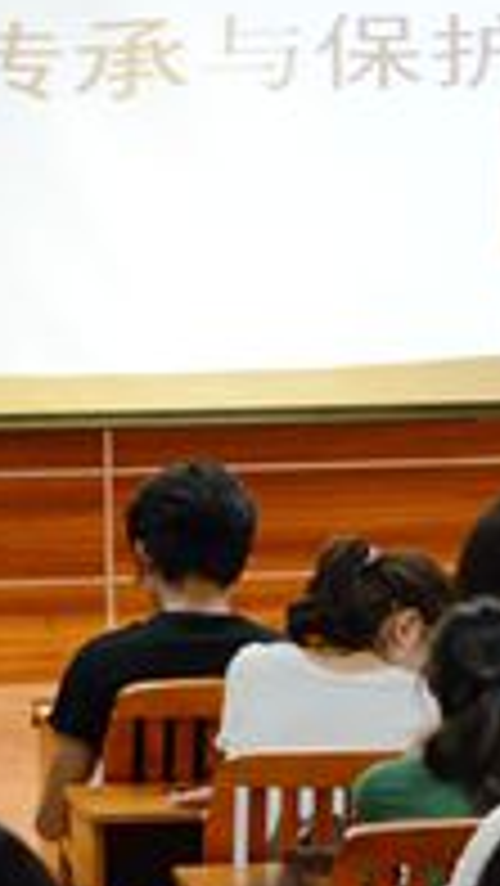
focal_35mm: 334
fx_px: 7862
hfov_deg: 3.6
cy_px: 474
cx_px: 1036
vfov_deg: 6.5
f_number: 5.3
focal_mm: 70
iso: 2500
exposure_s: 1/60
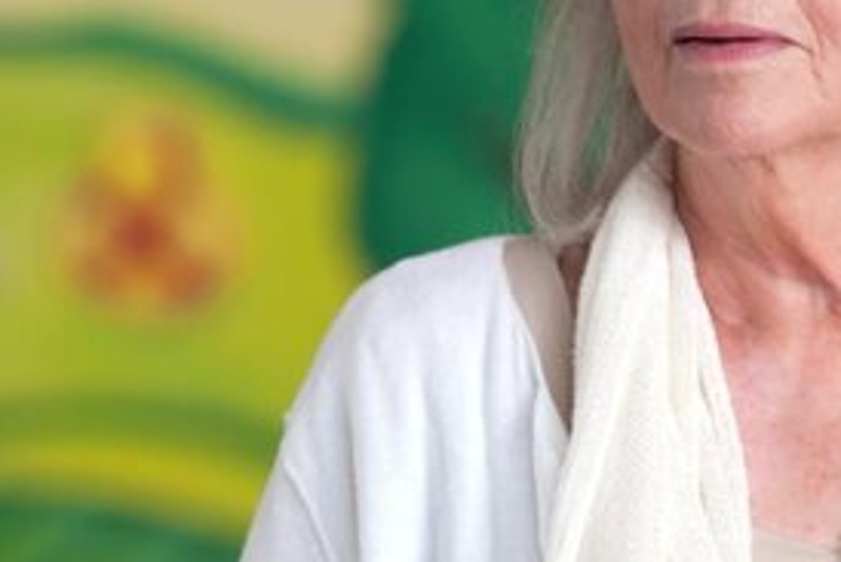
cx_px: 678
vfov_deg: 2.4
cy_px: 253
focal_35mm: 583
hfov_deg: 3.5
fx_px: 13626
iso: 500
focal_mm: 200
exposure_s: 1/60
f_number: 4
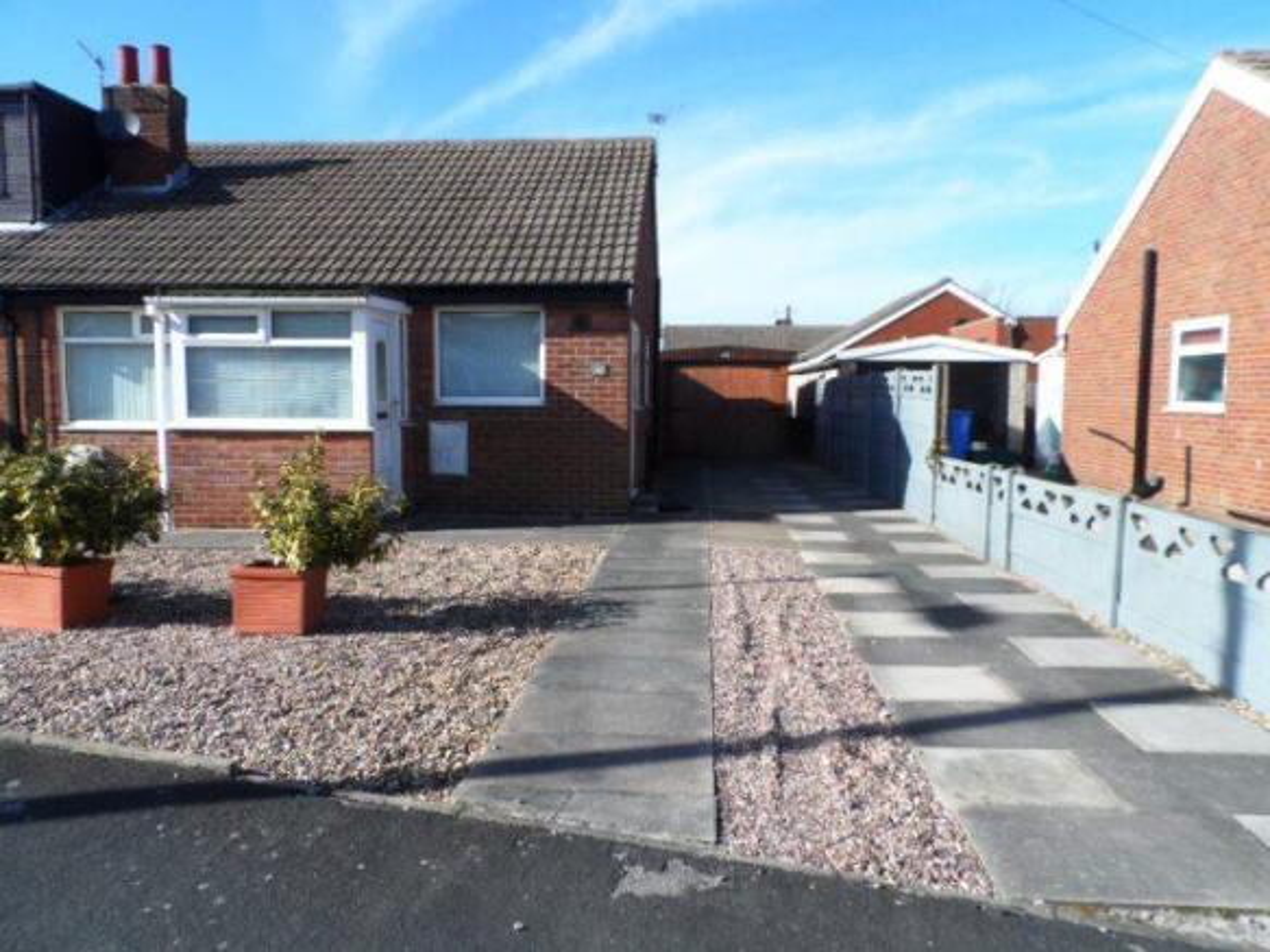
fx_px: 880
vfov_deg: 56.8
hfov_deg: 71.6
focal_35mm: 24
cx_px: 635
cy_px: 476
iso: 80
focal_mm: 4
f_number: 4.5
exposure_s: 1/350
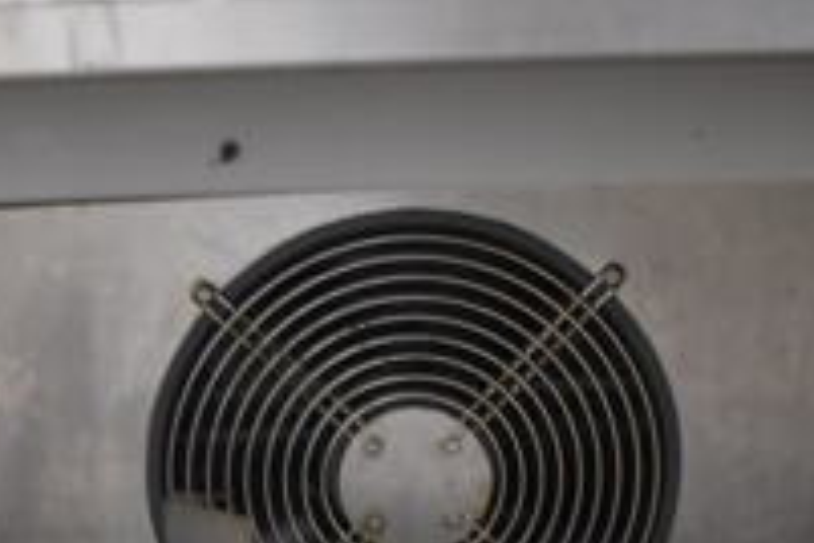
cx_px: 304
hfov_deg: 24.7
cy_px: 758
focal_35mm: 82
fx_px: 1854
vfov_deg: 15.6
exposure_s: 1/30
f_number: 3.5
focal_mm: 18
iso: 1800
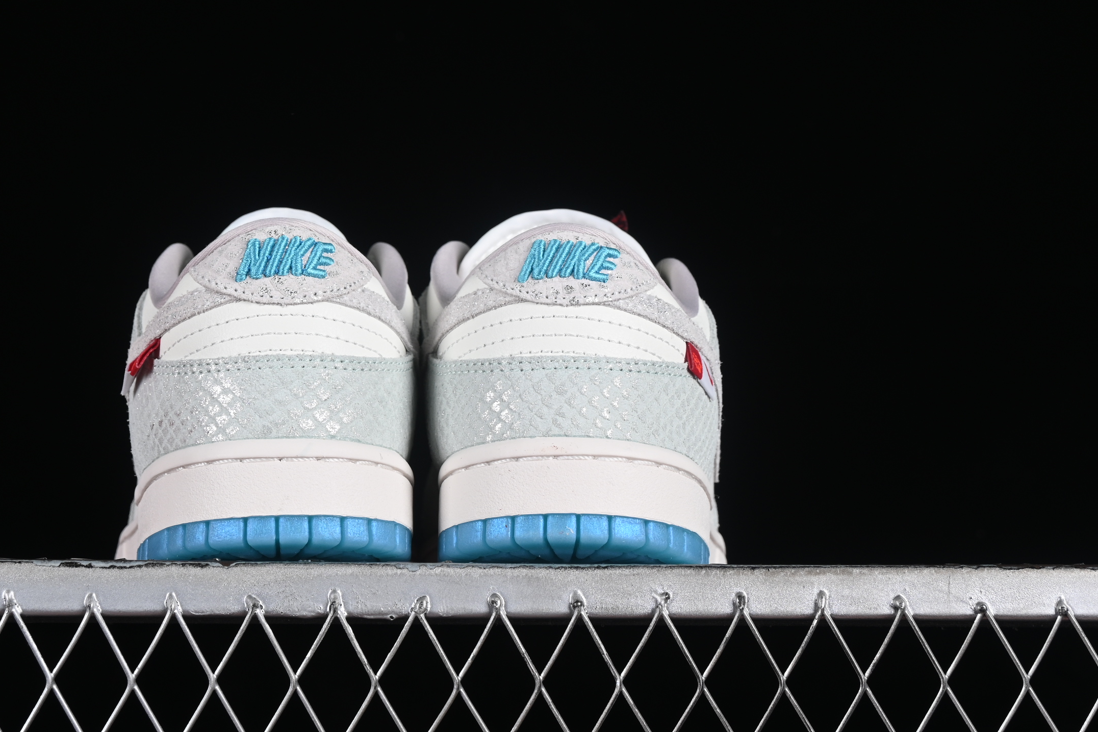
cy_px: 271
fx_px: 2958
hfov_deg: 21.0
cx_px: 419
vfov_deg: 14.1
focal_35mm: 97
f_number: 8
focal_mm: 50
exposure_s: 1/80
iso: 160
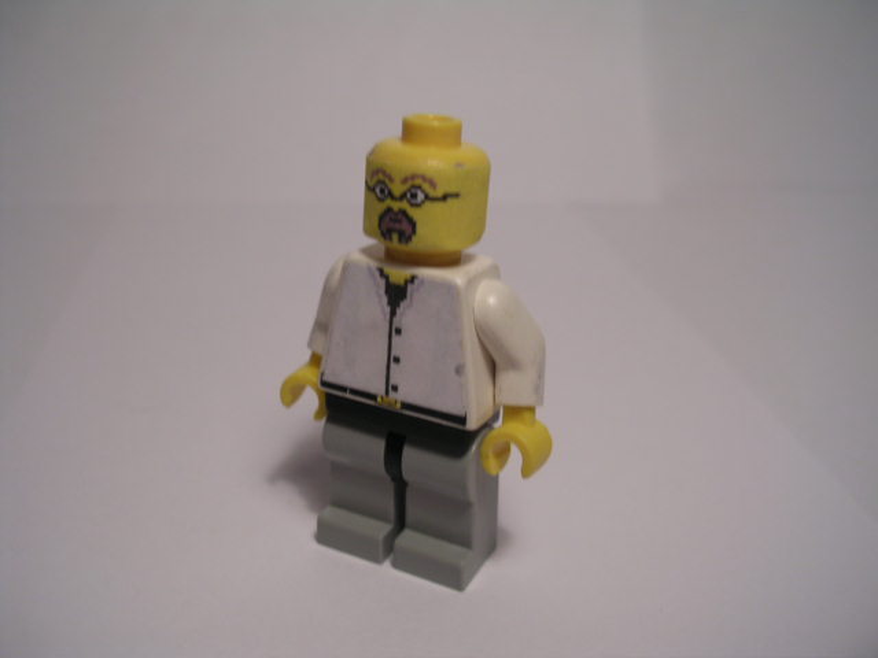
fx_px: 964
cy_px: 329
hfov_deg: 49.0
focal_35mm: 38
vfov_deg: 37.7
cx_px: 439
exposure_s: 1/56.1
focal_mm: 5.8
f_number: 2.8
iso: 100
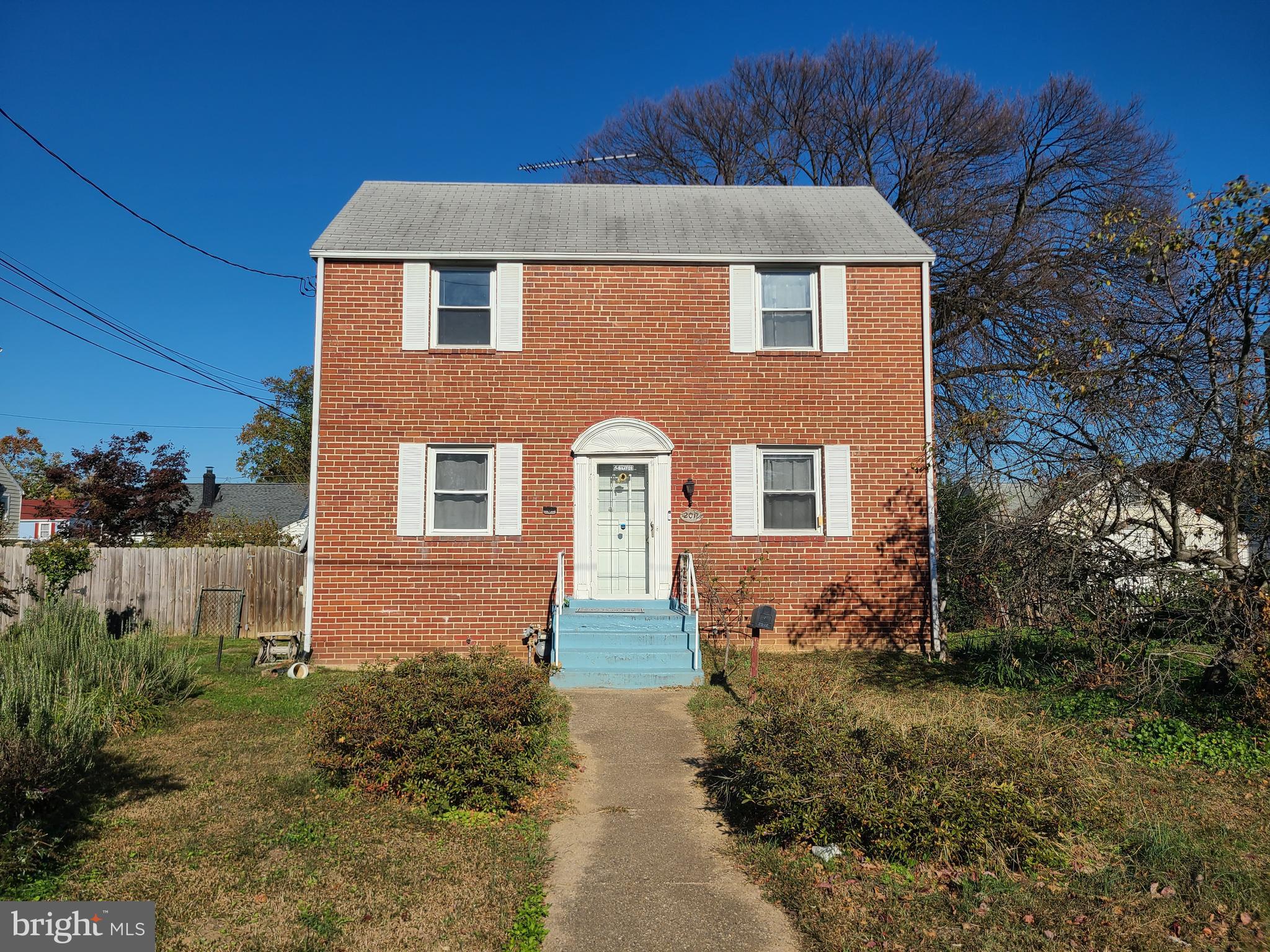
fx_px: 954
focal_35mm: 26
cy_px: 476
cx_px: 635
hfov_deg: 67.3
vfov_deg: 53.1
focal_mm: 5.4
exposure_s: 1/4666
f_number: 1.8
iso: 40
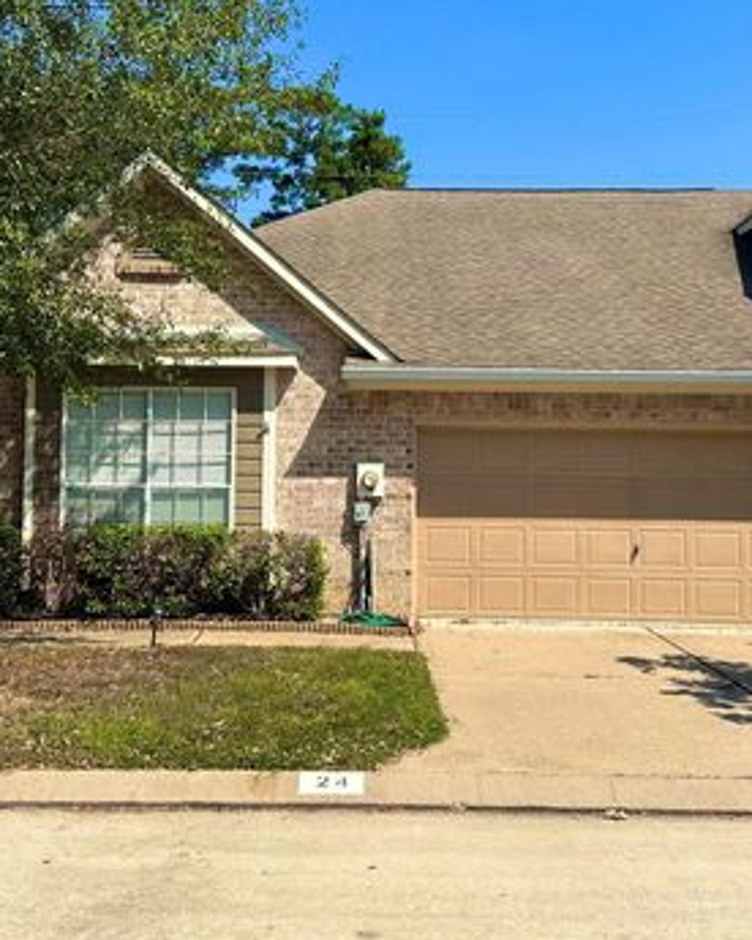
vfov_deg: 52.8
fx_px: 946
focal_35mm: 34
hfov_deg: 43.4
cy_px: 440
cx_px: 368
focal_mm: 6.86
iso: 80
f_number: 1.78
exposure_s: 1/5848
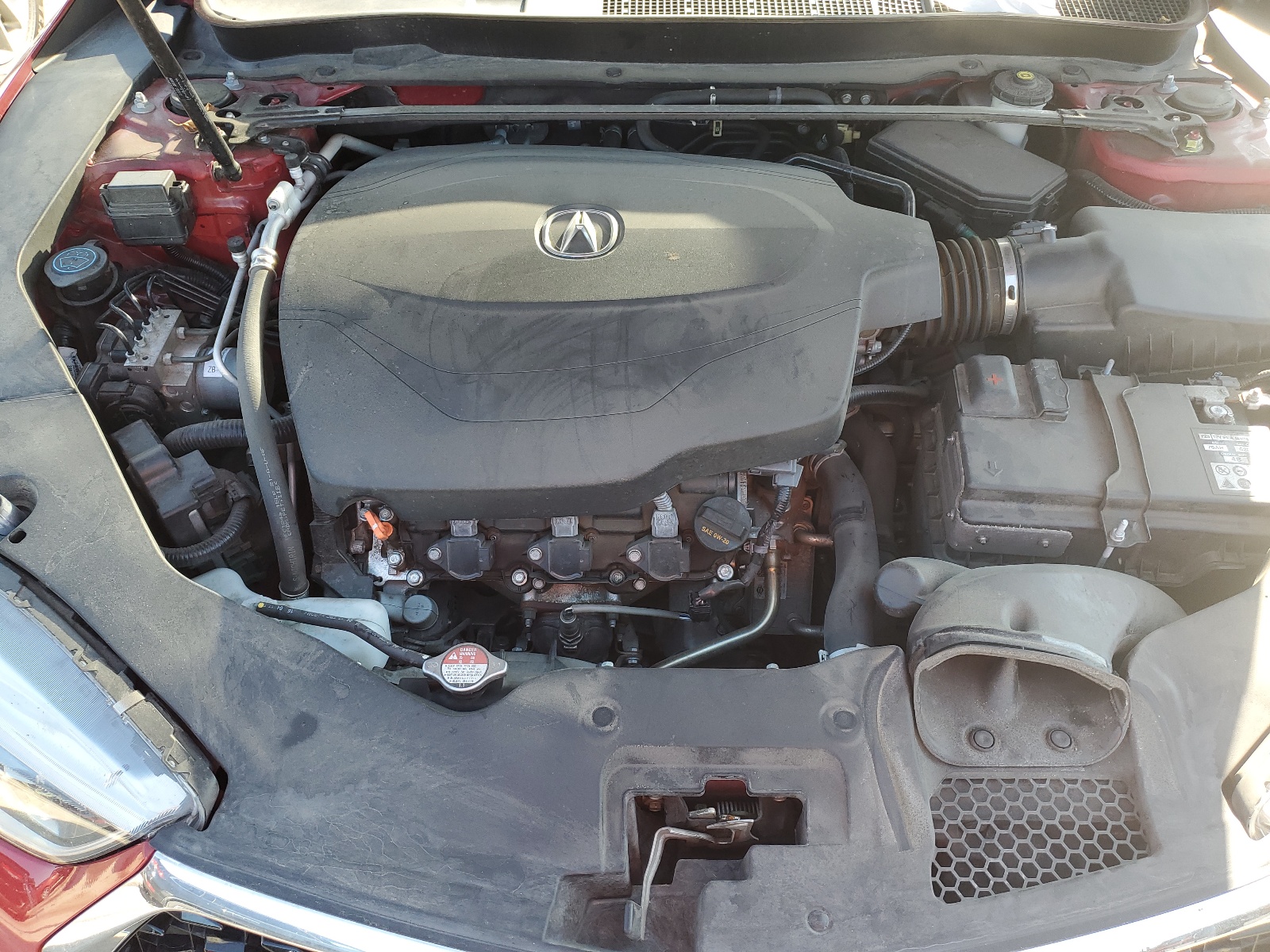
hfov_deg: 67.3
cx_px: 635
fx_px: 954
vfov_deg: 53.1
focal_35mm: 26
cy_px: 476
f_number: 1.5
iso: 50
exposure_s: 1/185
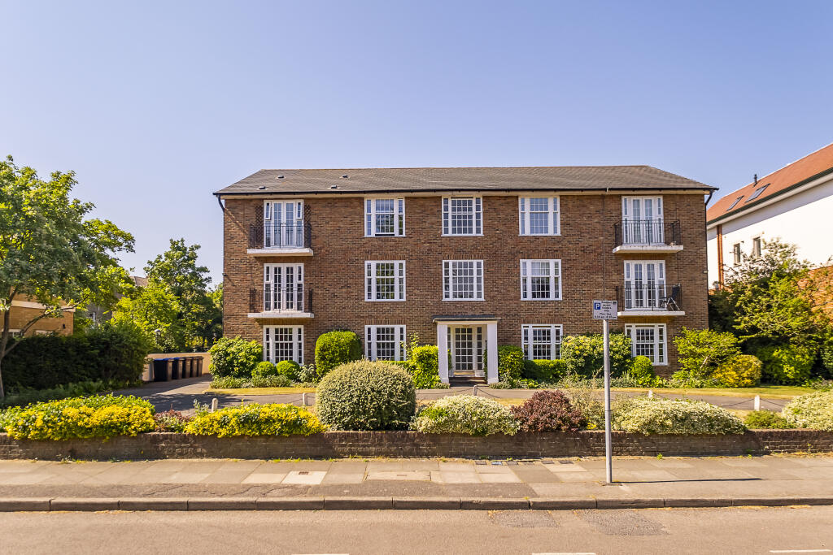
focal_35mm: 23
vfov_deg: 55.1
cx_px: 416
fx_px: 532
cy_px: 278
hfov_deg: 76.1
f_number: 4
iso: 320
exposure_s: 1/2000
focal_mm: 15.1
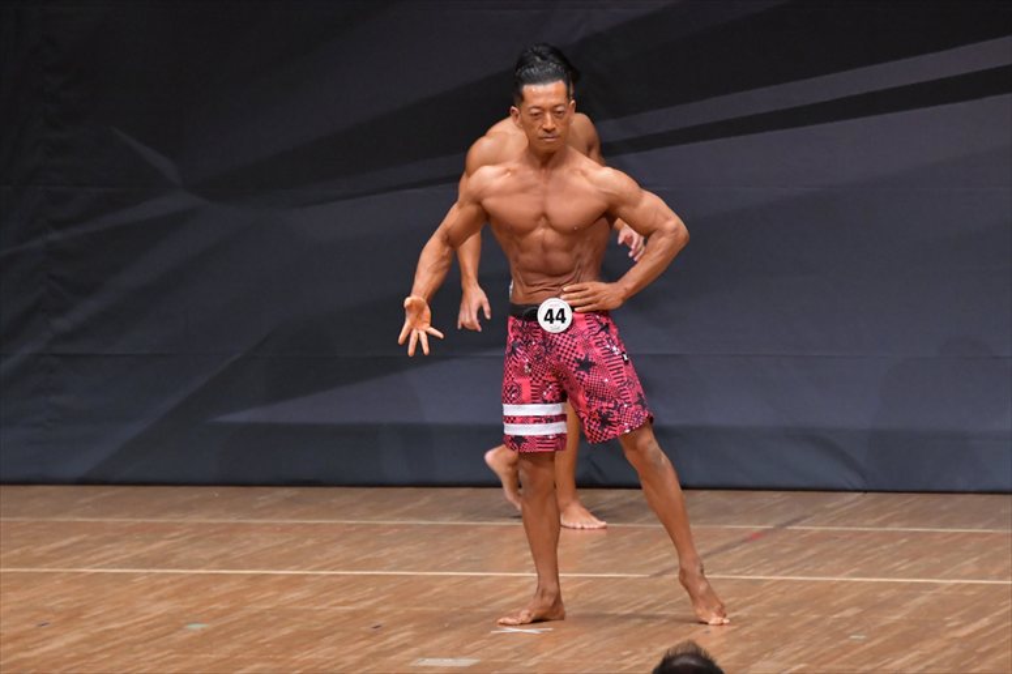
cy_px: 337
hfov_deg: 7.2
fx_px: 8008
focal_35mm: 285
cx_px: 506
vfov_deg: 4.8
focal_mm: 190
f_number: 5.6
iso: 6400
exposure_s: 1/400
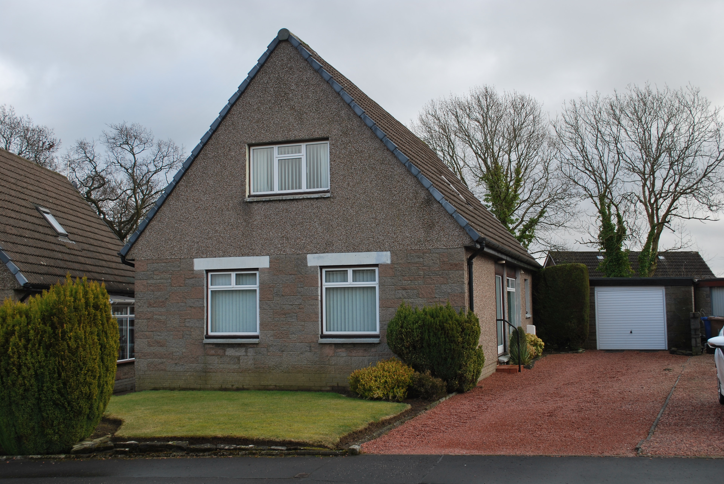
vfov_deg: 34.3
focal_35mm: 39
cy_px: 242
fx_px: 785
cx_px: 362
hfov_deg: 49.5
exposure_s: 1/125
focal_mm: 26
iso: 110
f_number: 5.6
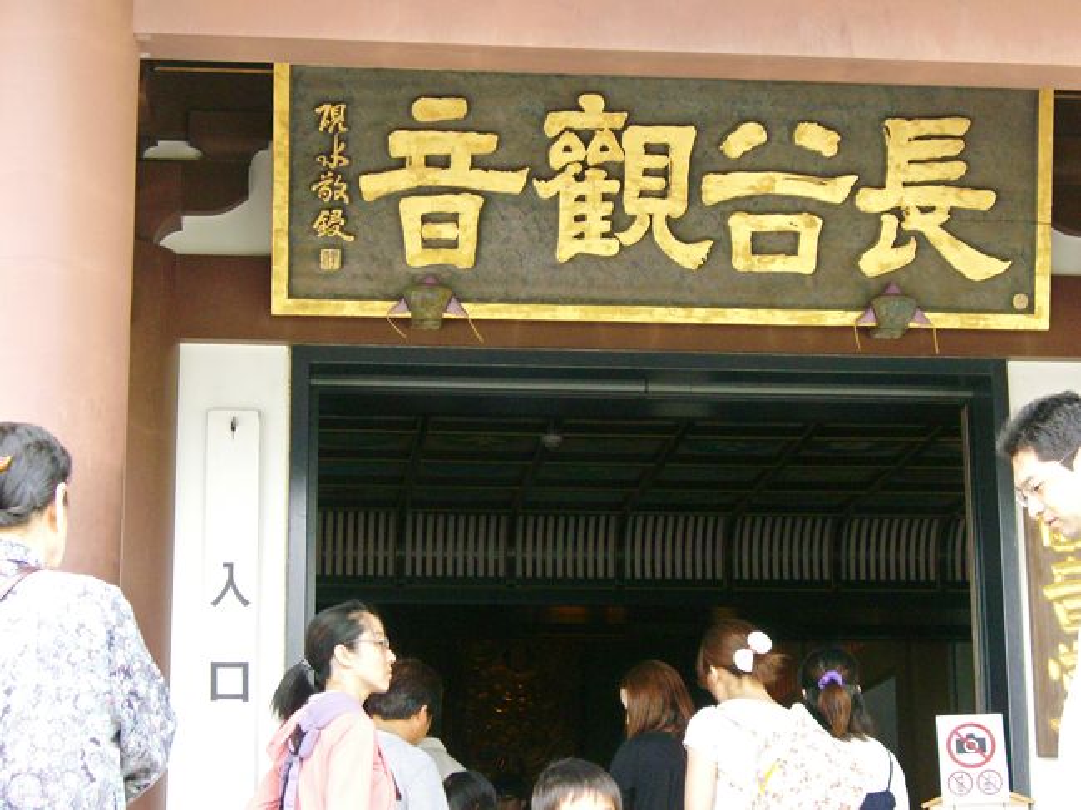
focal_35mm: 78
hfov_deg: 25.0
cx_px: 540
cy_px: 405
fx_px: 2435
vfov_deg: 18.9
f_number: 4.3
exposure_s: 1/100
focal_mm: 16.3
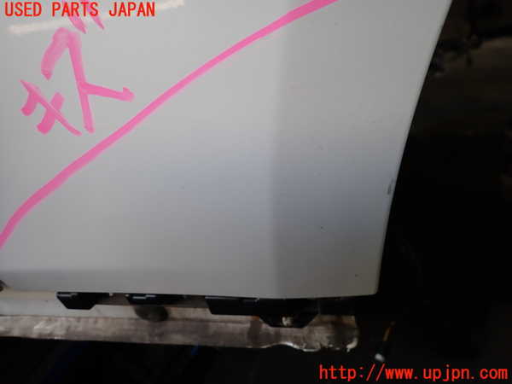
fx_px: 370
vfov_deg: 54.9
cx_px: 256
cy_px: 192
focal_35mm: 25
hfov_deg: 69.4
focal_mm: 4.5
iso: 100
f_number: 2
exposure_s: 1/80
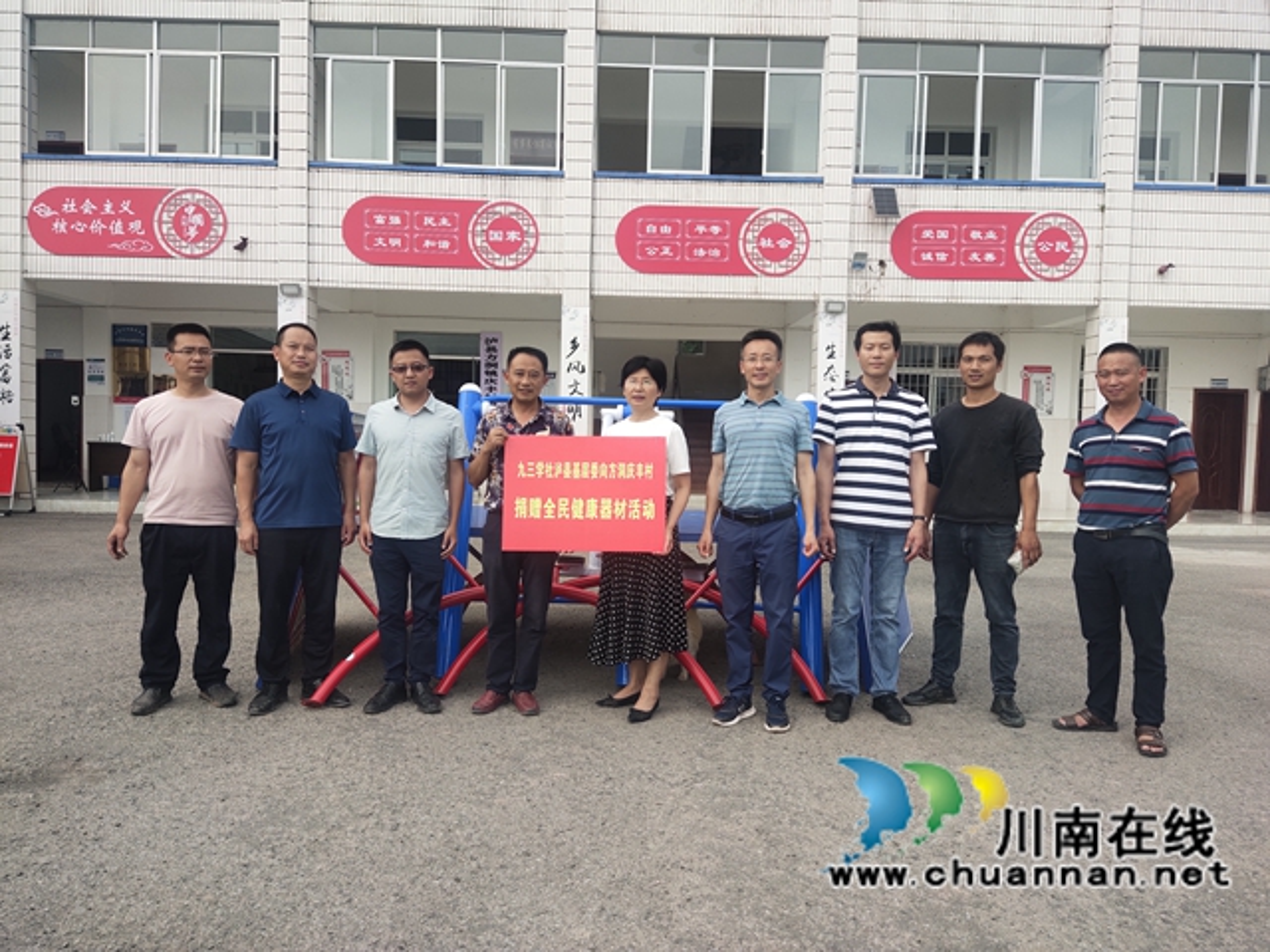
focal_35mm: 36
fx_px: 1321
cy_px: 476
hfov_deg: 51.4
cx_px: 635
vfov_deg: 39.7
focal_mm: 4.74
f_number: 1.79
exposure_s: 1/473
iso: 50
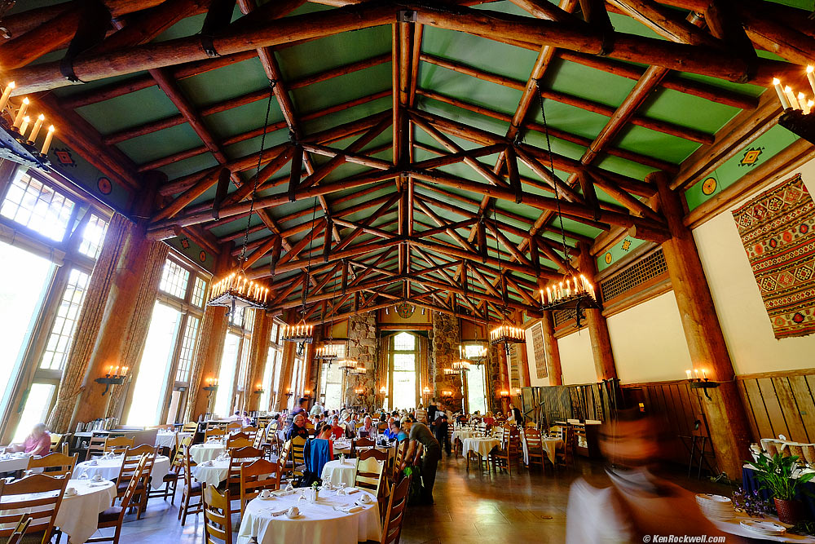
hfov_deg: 100.4
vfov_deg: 77.3
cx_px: 408
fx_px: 340
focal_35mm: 15
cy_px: 272
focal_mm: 10
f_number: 7.1
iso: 800
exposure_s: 1/4
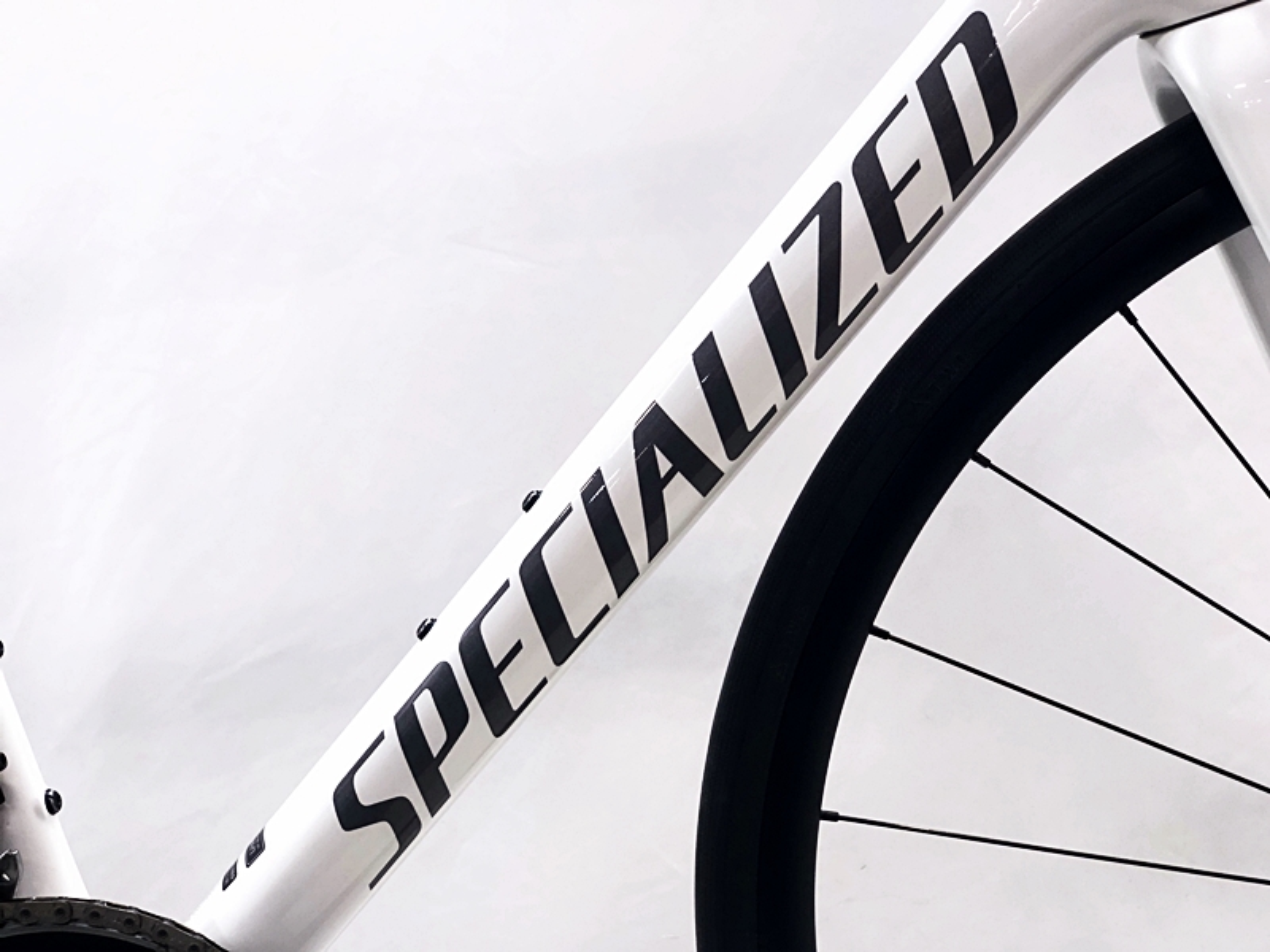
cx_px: 635
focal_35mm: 52
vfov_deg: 28.0
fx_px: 1908
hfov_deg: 36.8
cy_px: 476
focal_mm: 6
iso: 100
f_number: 2.4
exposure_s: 1/33
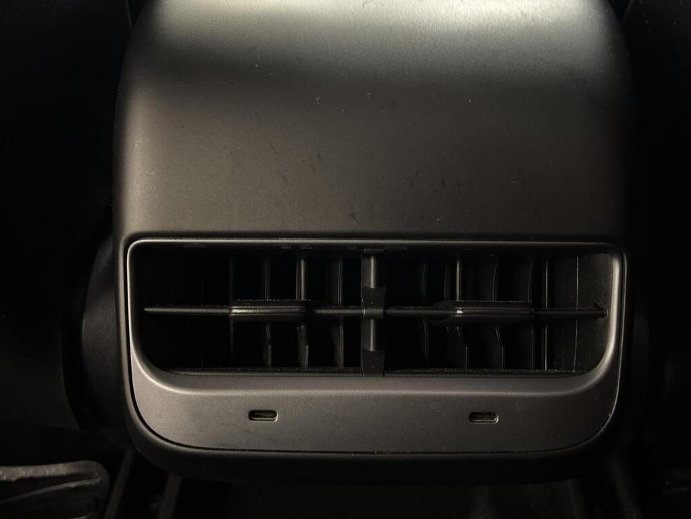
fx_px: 739
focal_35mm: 37
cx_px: 375
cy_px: 232
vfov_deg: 38.6
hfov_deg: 50.1
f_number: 1.6
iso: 1000
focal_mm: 5.96
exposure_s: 1/19
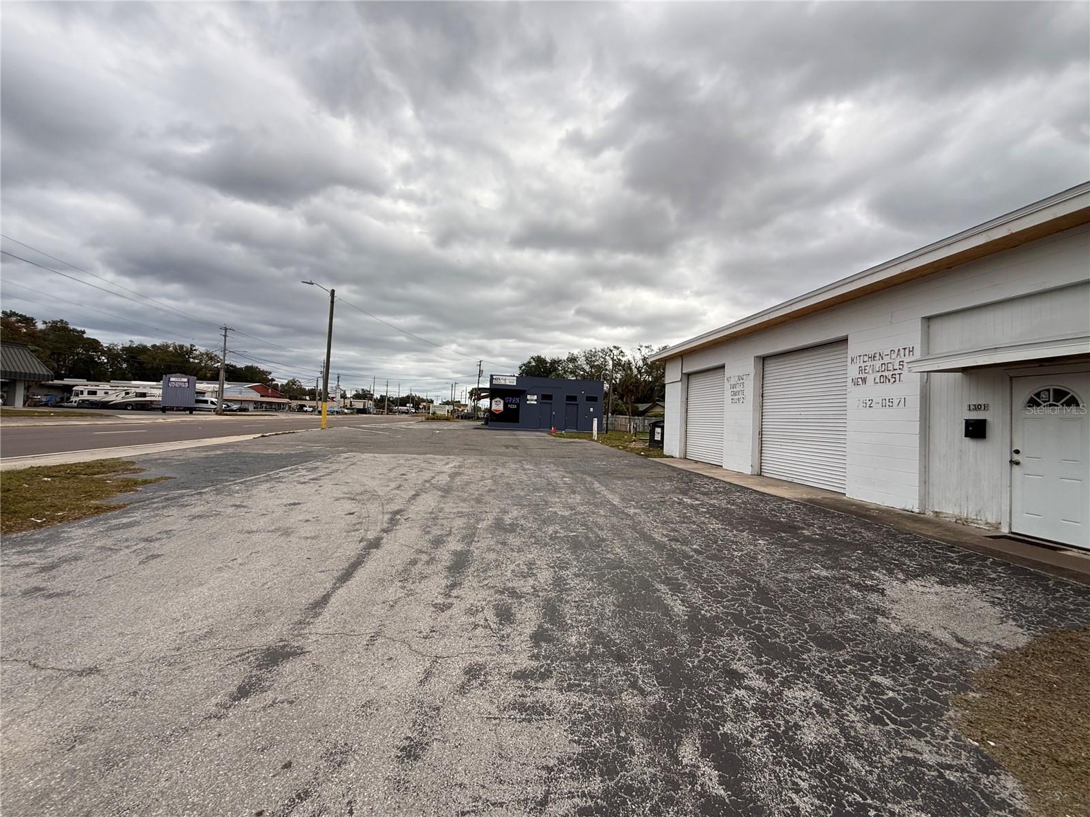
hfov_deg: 102.1
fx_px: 441
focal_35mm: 14
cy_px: 408
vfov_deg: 85.7
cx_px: 545
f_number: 2.2
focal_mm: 2.22
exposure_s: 1/1572
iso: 50
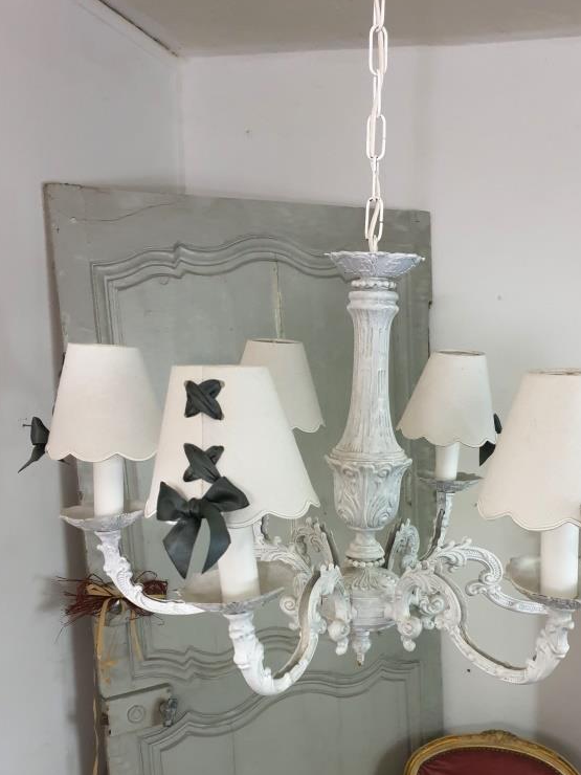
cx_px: 361
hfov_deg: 39.4
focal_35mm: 36
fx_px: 806
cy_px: 527
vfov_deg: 50.3
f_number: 1.5
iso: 400
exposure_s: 1/50
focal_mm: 4.3
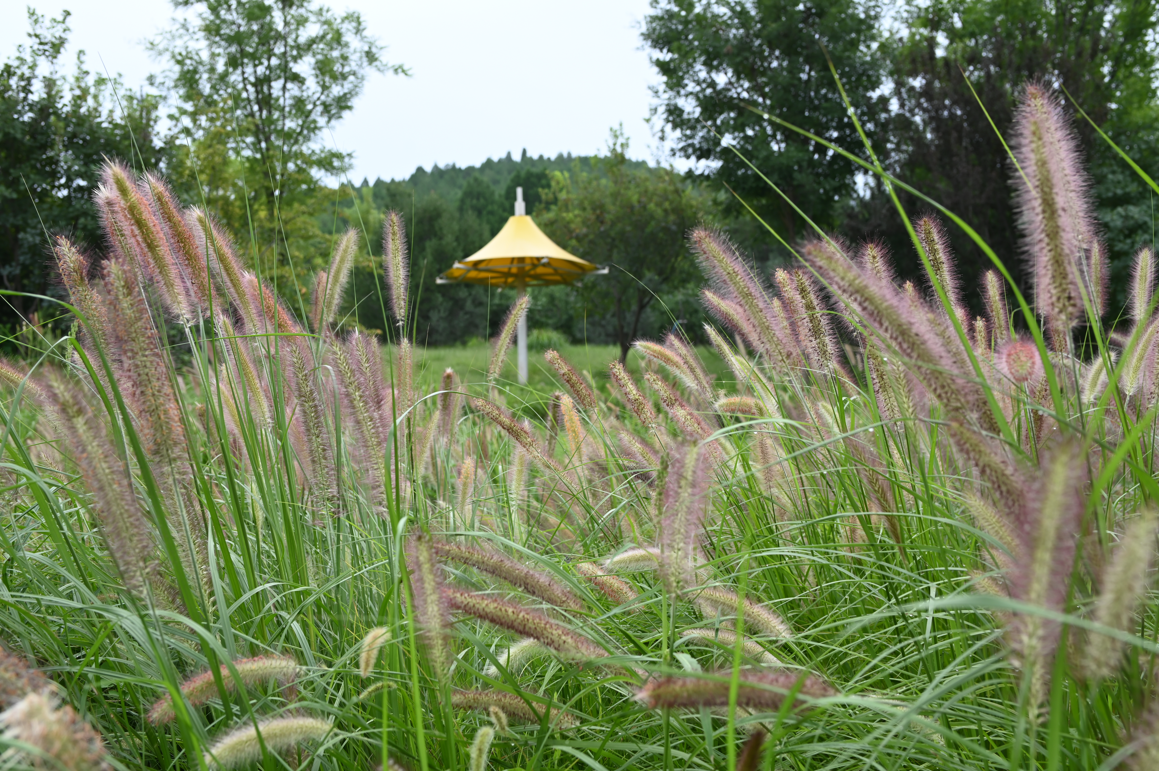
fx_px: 1126
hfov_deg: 54.5
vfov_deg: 37.8
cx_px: 580
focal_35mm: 35
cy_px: 386
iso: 100
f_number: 5.6
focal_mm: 35
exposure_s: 1/100
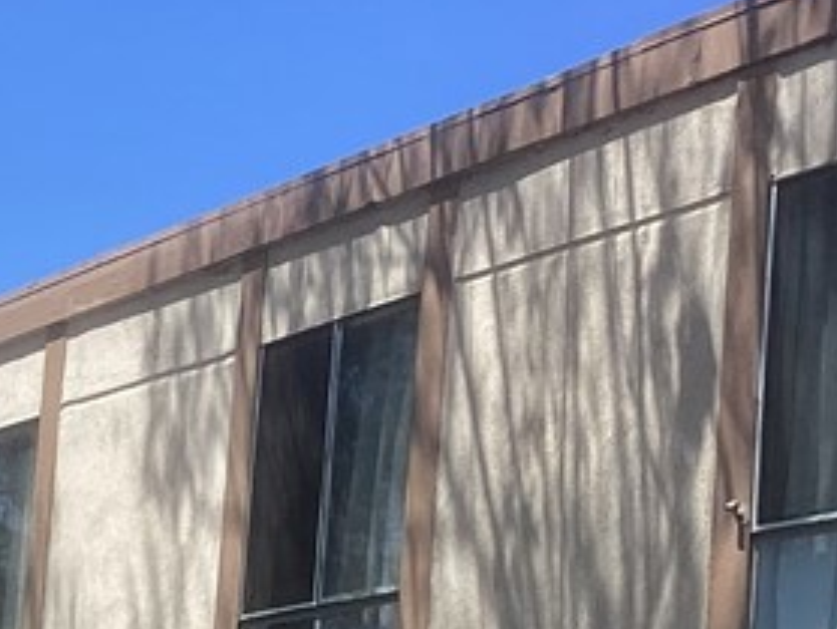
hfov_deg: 17.1
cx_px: 190
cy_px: 782
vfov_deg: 12.7
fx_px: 2759
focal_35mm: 114
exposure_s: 1/1045
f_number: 2.4
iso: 25
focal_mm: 3.3
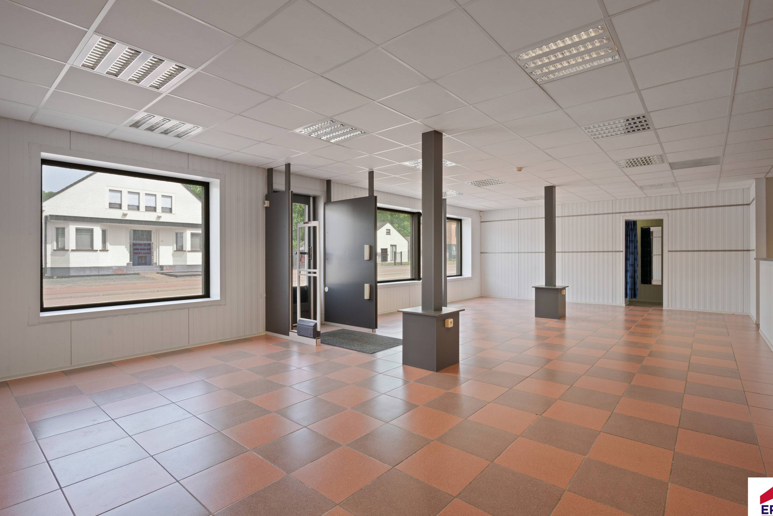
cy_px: 274
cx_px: 408
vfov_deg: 70.4
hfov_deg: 93.2
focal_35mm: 17
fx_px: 365
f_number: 11
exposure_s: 1/6
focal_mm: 16
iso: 250
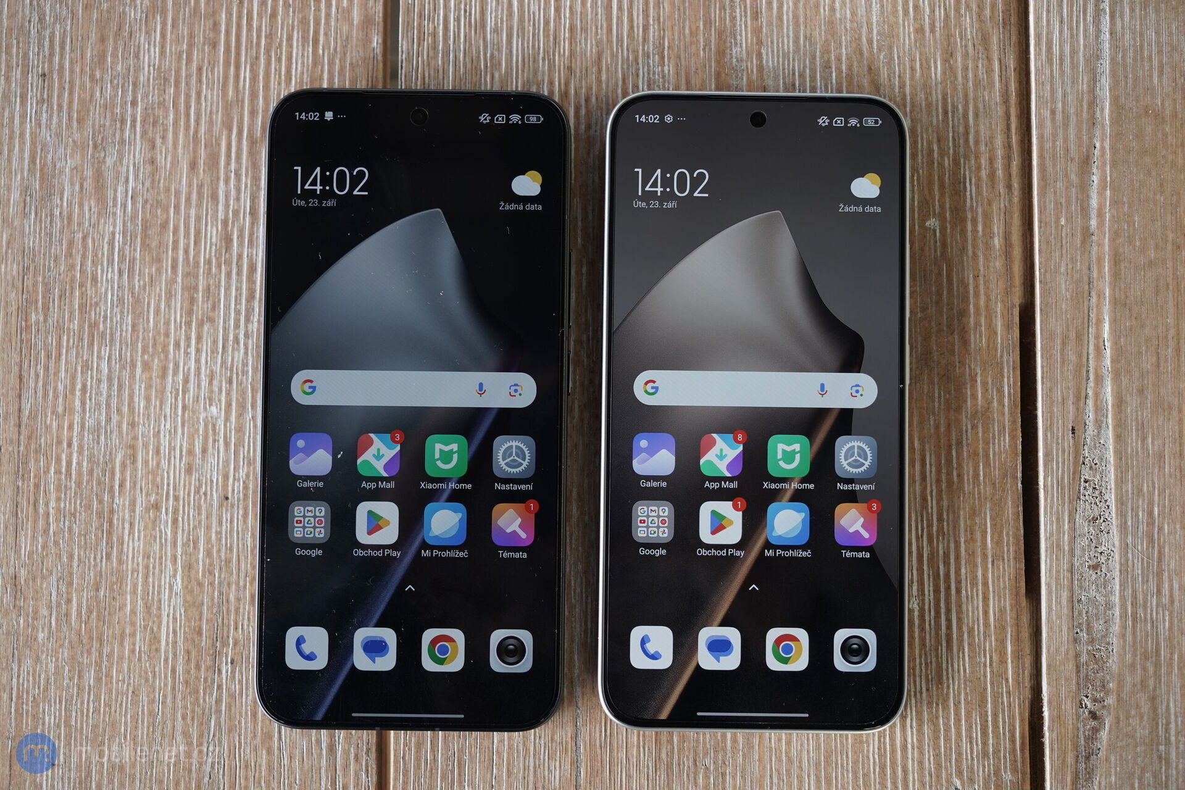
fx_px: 1547
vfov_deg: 28.6
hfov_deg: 41.9
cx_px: 592
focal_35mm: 47
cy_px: 395
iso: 320
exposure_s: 1/160
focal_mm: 47
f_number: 5.6
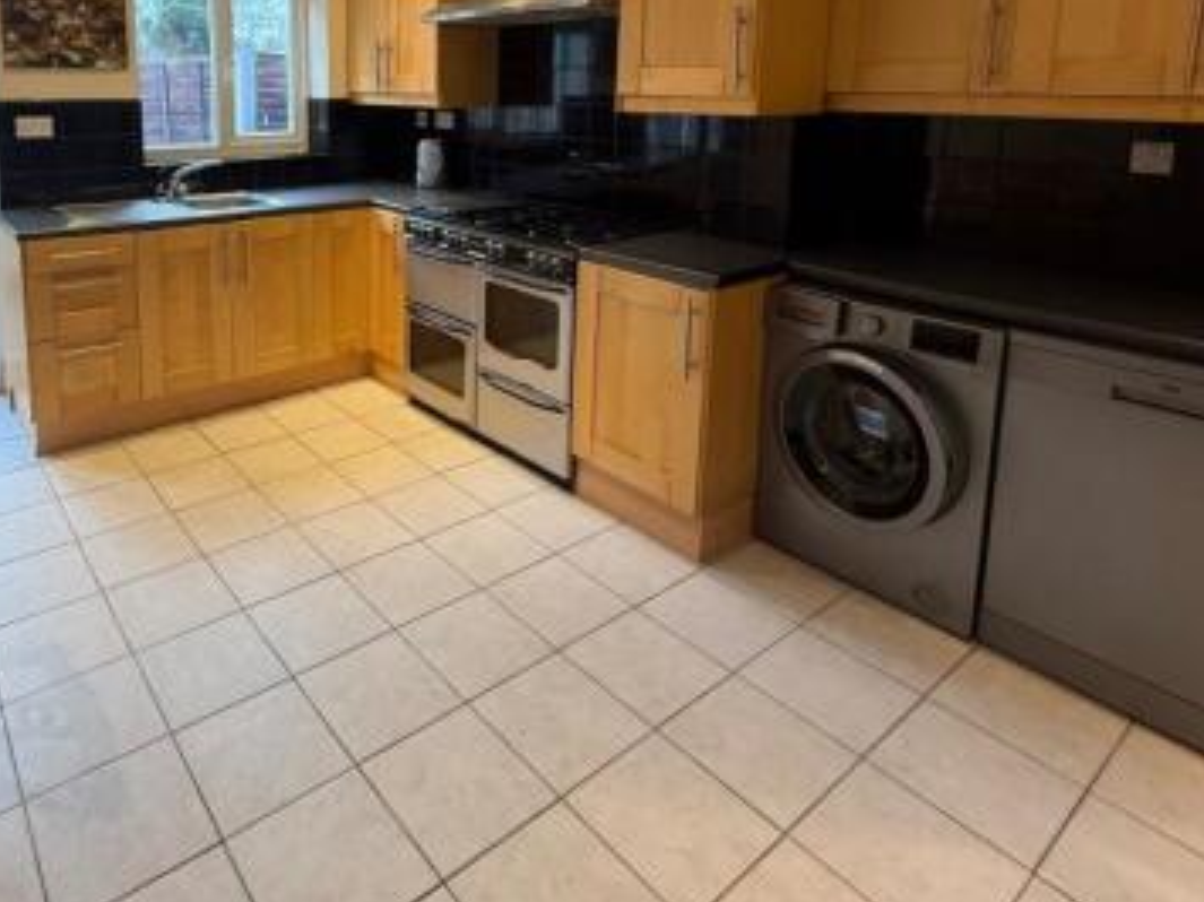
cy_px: 192
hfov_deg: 71.8
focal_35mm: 23
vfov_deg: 55.1
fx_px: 800
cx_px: 405
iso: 200
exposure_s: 1/50
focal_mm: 2.22
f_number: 2.2
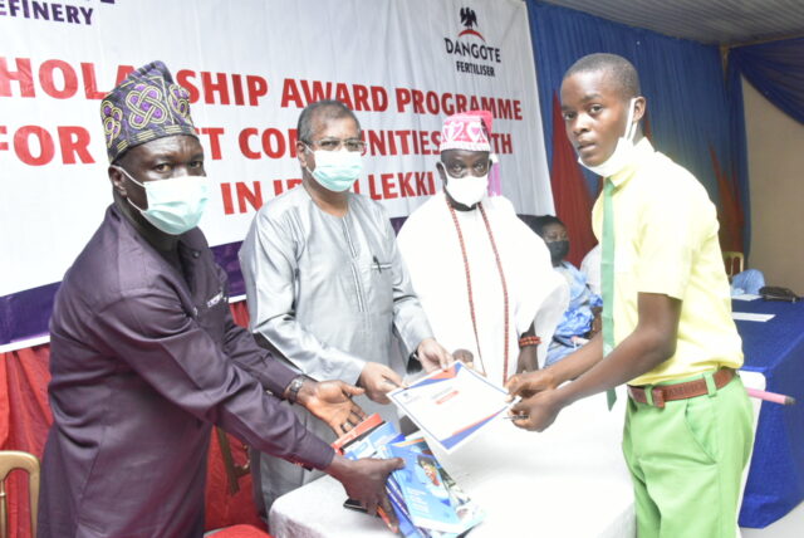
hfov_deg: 65.4
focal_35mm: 28
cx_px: 402
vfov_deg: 46.5
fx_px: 626
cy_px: 269
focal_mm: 28
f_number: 9
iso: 6400
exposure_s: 1/125
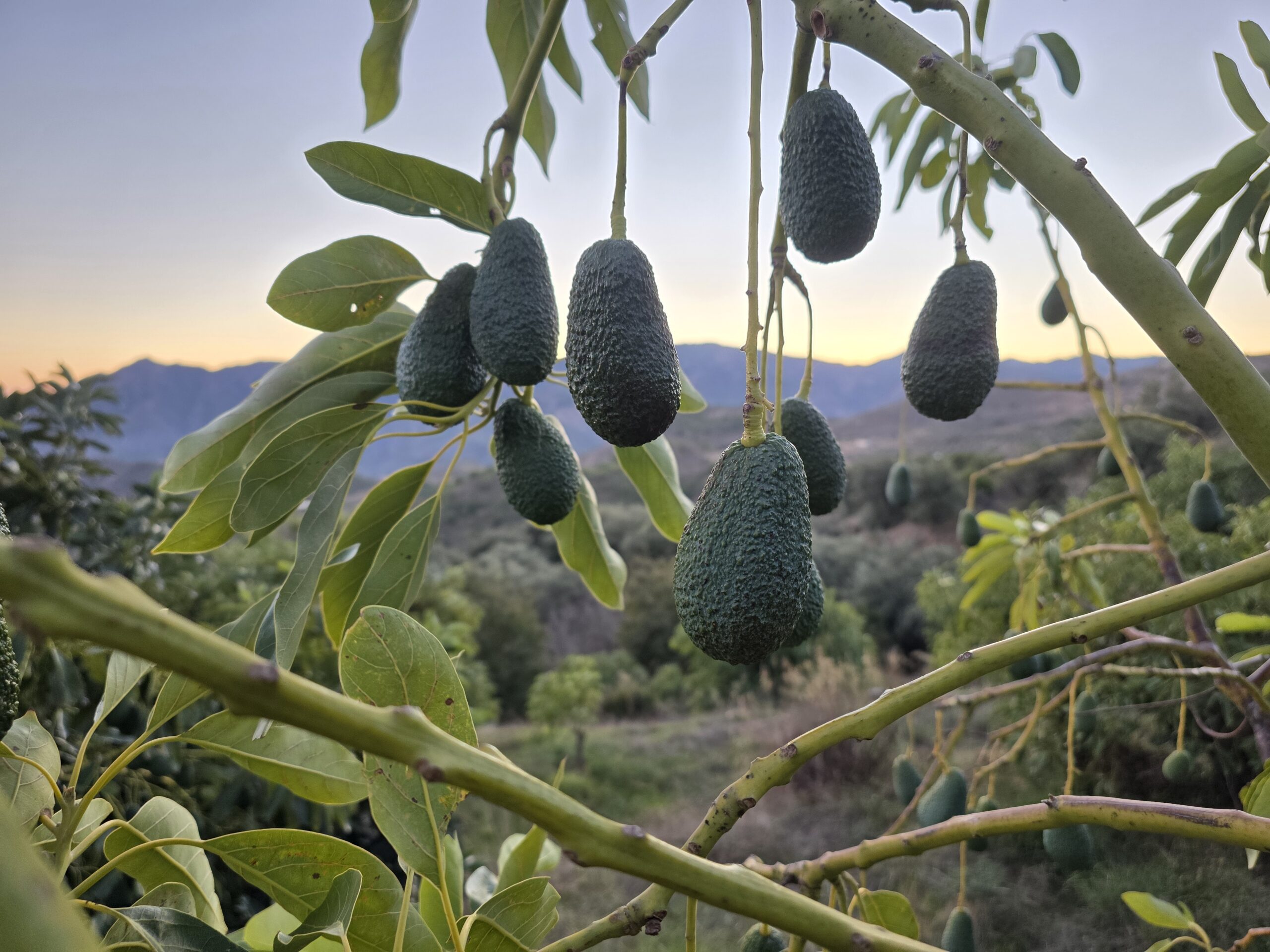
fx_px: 844
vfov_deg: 58.9
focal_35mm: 23
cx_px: 635
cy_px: 476
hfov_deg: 73.9
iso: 160
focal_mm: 6.3
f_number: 1.7
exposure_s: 1/180
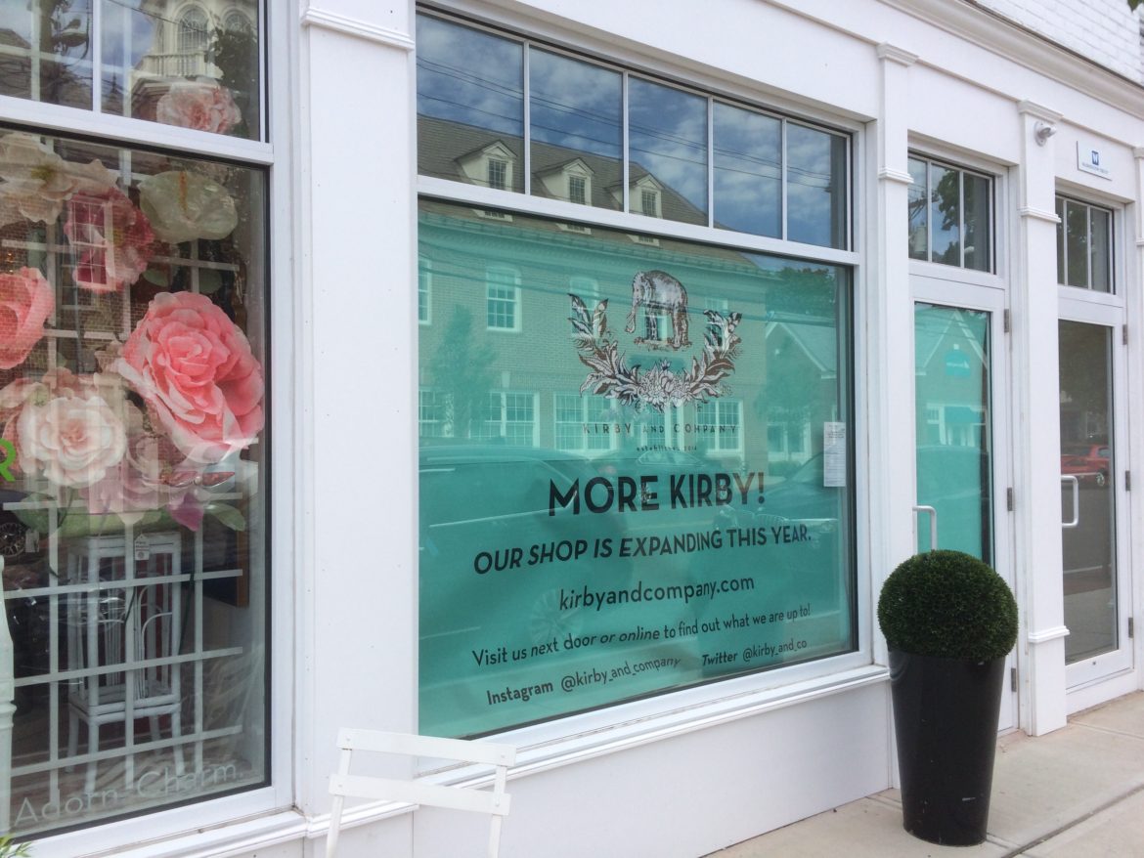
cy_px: 429
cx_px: 572
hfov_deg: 61.6
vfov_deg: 48.2
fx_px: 959
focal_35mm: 29
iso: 32
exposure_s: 1/760
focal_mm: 4.15
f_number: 2.2
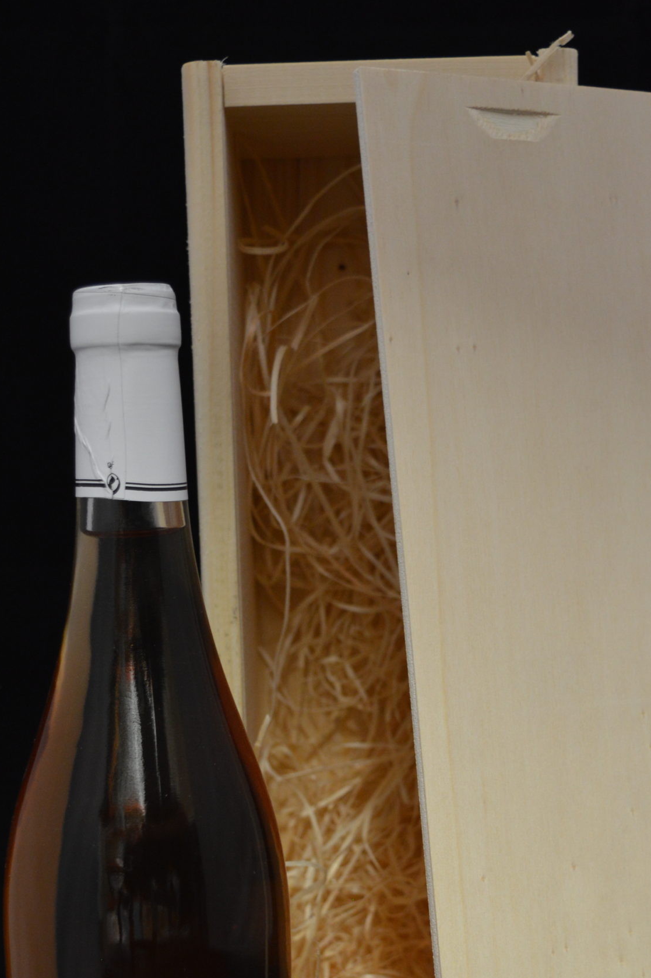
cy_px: 721
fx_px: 1739
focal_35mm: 64
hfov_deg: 21.2
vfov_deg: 31.0
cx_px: 339
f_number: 4.2
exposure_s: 1/15
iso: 720
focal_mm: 28
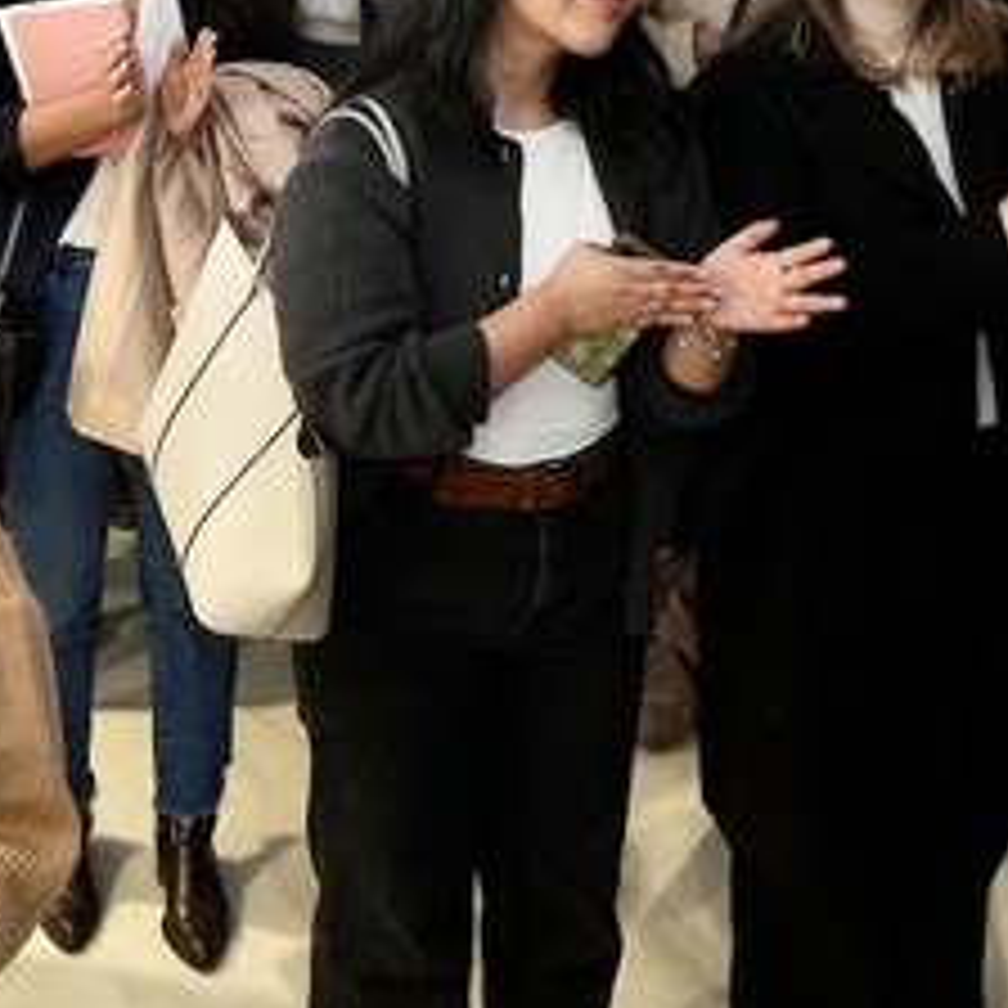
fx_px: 2174
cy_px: 104
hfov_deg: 25.8
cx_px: 266
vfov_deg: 25.3
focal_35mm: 66
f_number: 4
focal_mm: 24
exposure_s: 1/125
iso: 3200
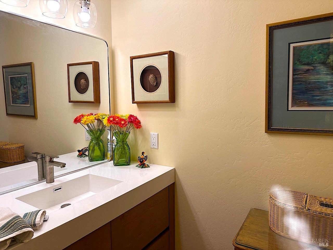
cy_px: 125
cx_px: 166
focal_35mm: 24
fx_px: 231
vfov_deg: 56.8
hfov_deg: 71.6
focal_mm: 6.86
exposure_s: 1/241
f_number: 1.78
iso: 64
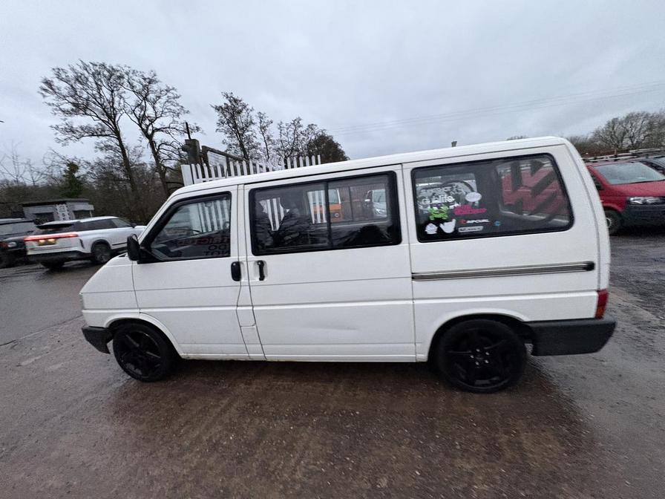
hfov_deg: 102.1
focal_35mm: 14
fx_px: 269
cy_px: 250
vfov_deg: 85.7
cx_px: 332
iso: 640
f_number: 2.2
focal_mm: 2.22
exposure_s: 1/50
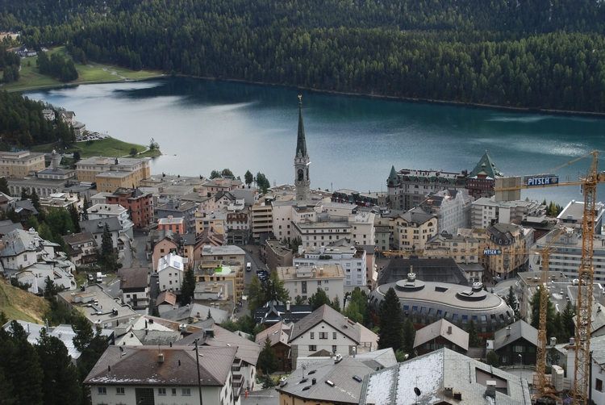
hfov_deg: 36.8
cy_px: 202
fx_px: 909
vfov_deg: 25.1
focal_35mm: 54
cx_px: 302
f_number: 8
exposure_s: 1/250
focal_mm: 36
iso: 200
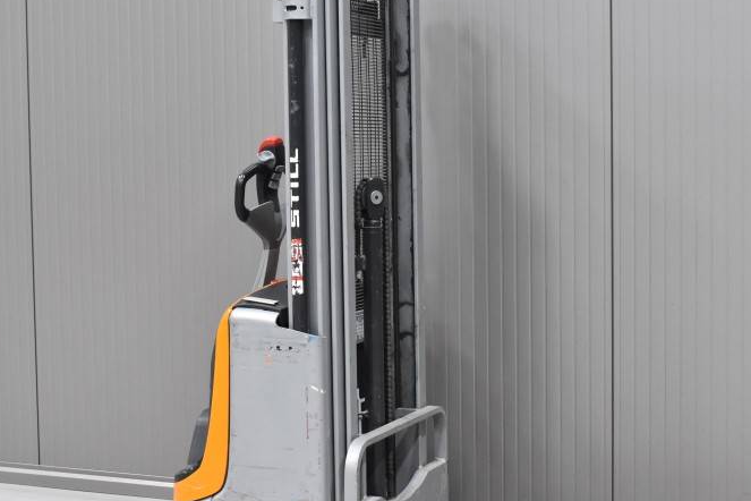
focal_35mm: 68
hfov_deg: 29.7
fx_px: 1416
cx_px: 391
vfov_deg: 20.0
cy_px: 256
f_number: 4.5
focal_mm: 25
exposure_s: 1/50
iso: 1600
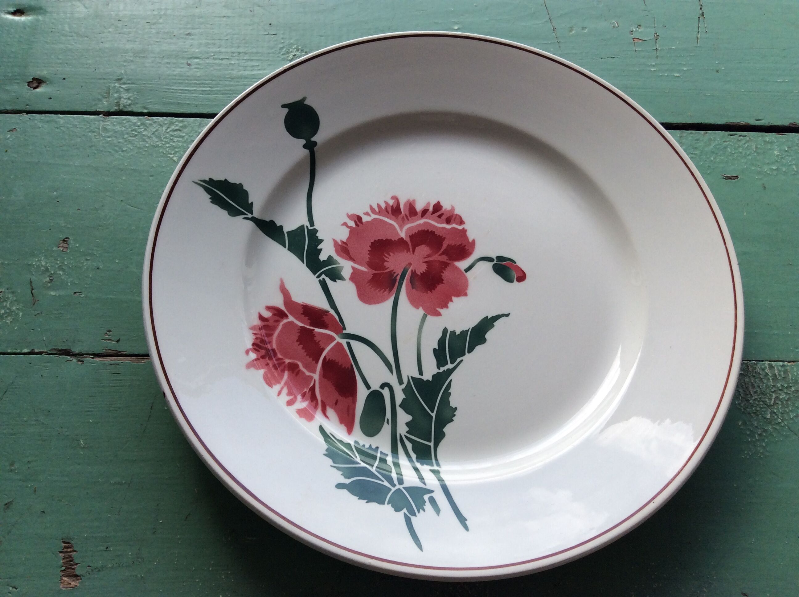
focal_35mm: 32
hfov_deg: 56.9
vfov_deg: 44.1
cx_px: 400
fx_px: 738
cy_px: 298
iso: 32
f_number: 2.4
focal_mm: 3.3
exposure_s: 1/216
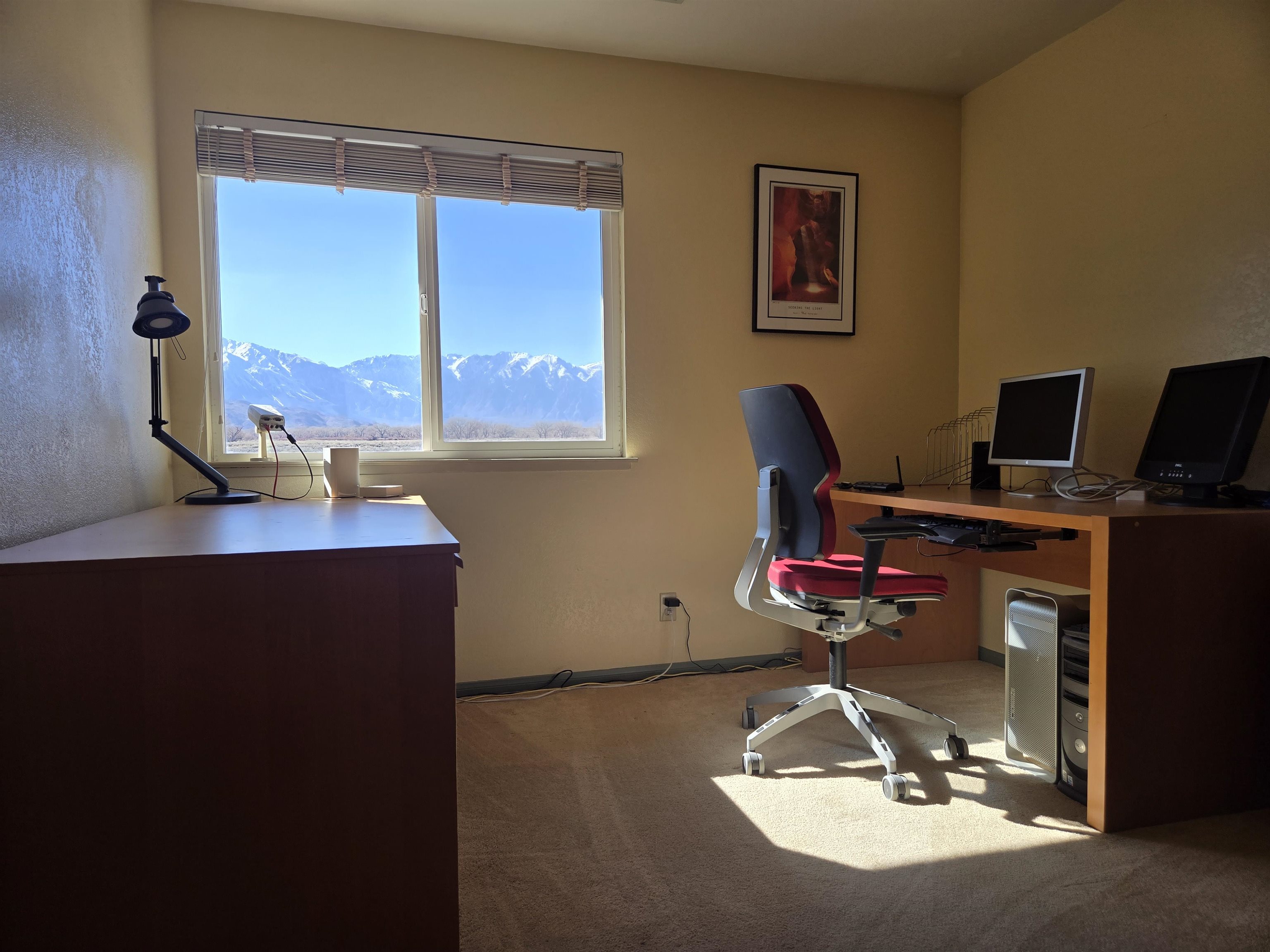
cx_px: 635
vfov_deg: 58.9
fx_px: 844
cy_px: 476
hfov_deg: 73.9
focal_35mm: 23
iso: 25
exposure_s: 1/420
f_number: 1.8
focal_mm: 5.4
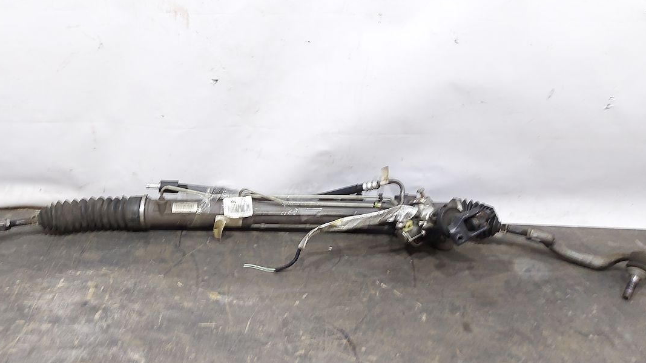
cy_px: 167
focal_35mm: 34
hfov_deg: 57.6
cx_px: 259
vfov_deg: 34.6
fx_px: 582
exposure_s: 1/33
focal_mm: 5.23
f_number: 1.8
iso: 200
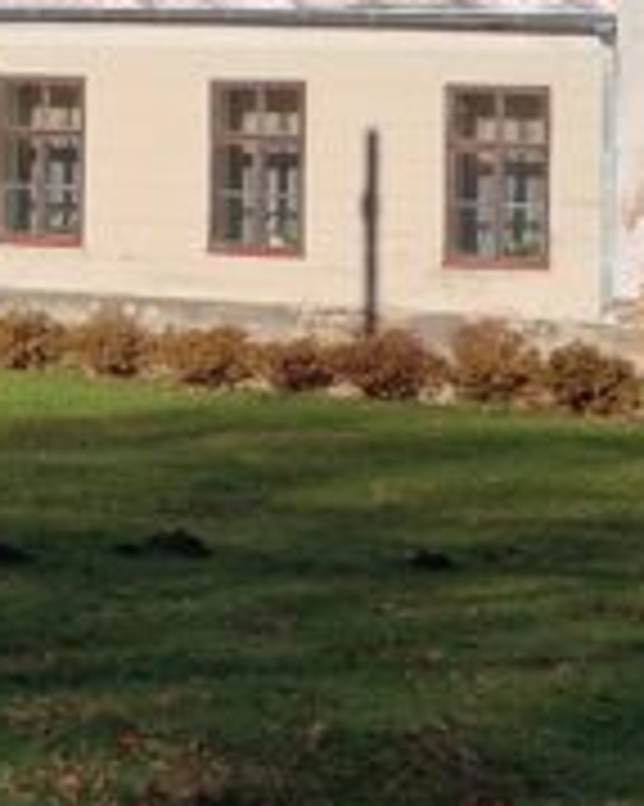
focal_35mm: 134
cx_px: -712
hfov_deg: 10.4
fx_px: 3195
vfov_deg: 14.0
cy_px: -135
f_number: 1.8
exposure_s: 1/2203
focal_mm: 5.23
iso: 25
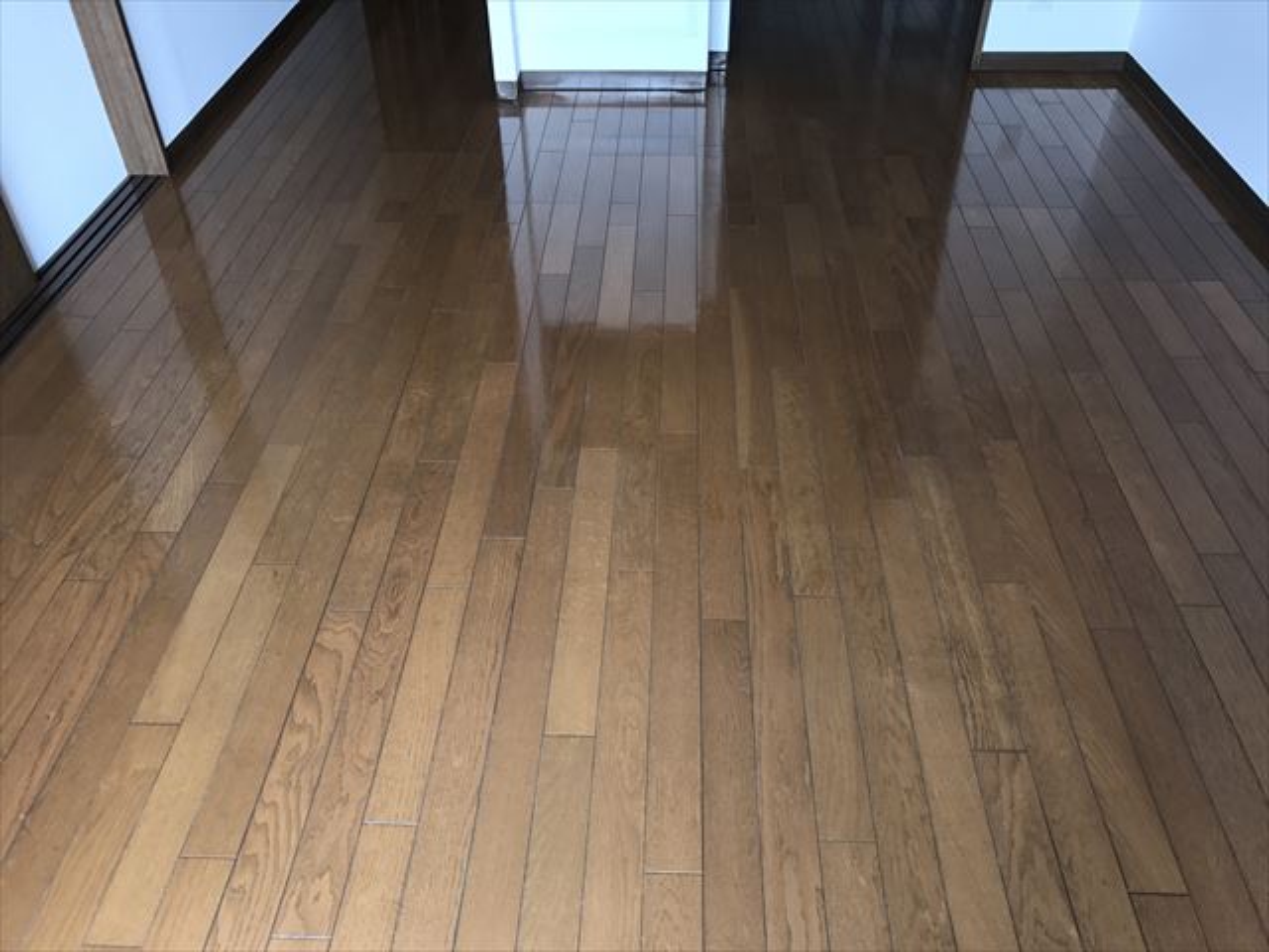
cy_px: 476
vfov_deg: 49.7
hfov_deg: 63.4
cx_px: 634
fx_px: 1026
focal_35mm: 28
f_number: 1.8
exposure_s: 1/44
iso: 20
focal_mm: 3.99
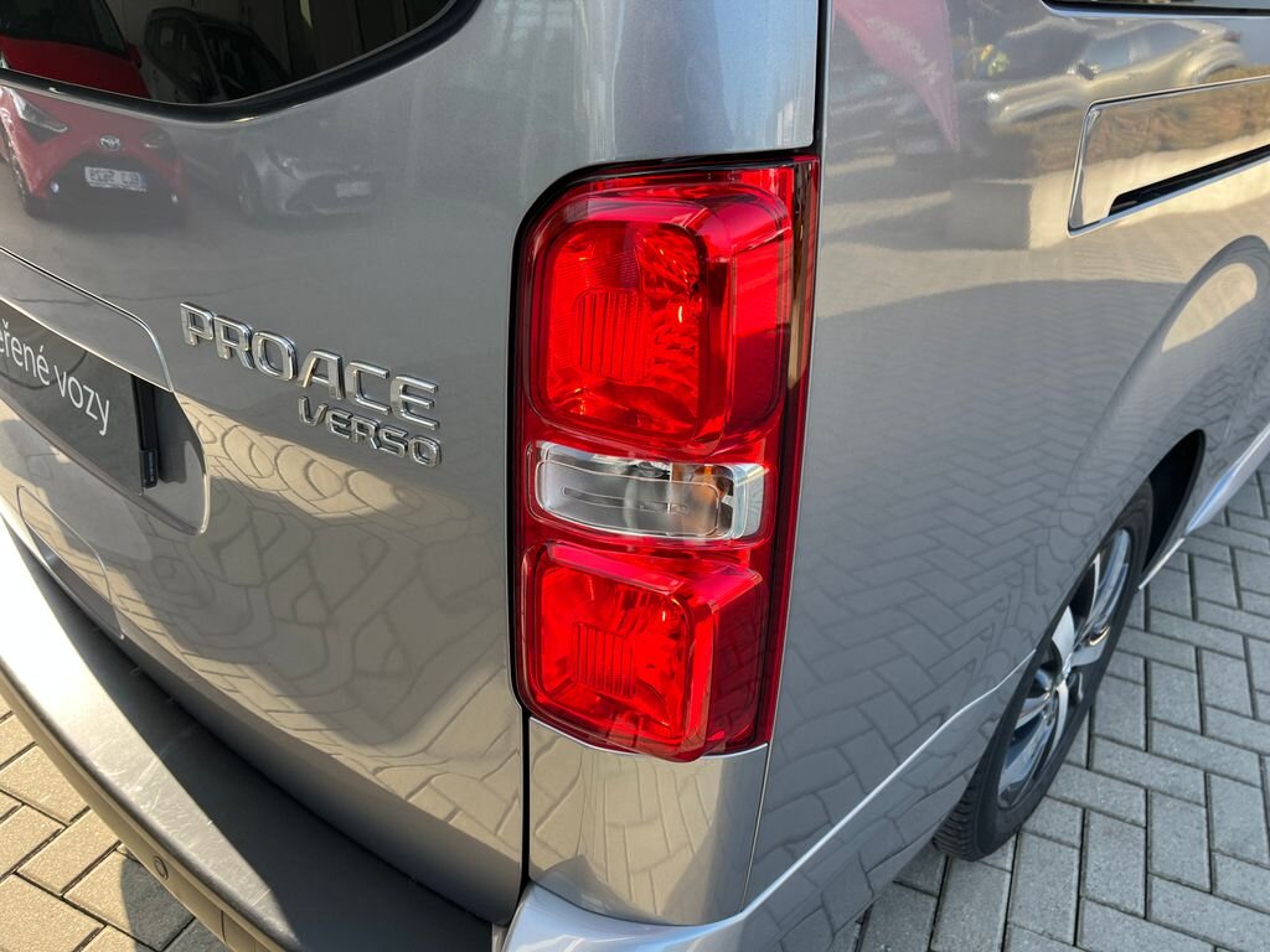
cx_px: 635
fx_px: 954
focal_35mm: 26
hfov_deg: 67.3
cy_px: 476
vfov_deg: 53.1
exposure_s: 1/345
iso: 50
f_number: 1.6
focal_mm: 5.1
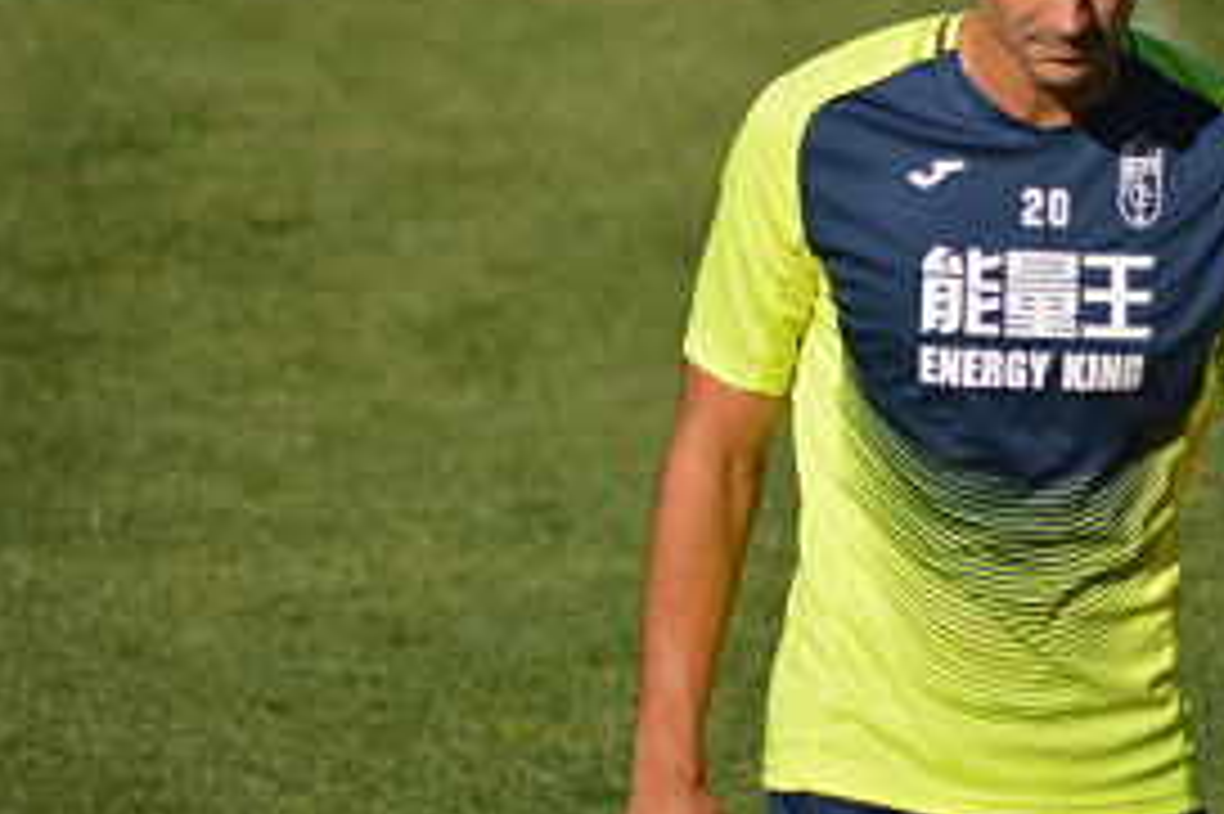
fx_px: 22494
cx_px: 783
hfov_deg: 3.1
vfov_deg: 2.1
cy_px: 279
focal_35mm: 662
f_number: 5.6
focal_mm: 300
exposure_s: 1/2000
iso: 280
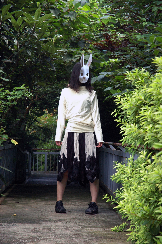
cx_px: 81
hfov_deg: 13.0
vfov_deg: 19.5
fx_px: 710
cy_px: 122
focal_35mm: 105
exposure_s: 1/400
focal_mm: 70
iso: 1100
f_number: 5
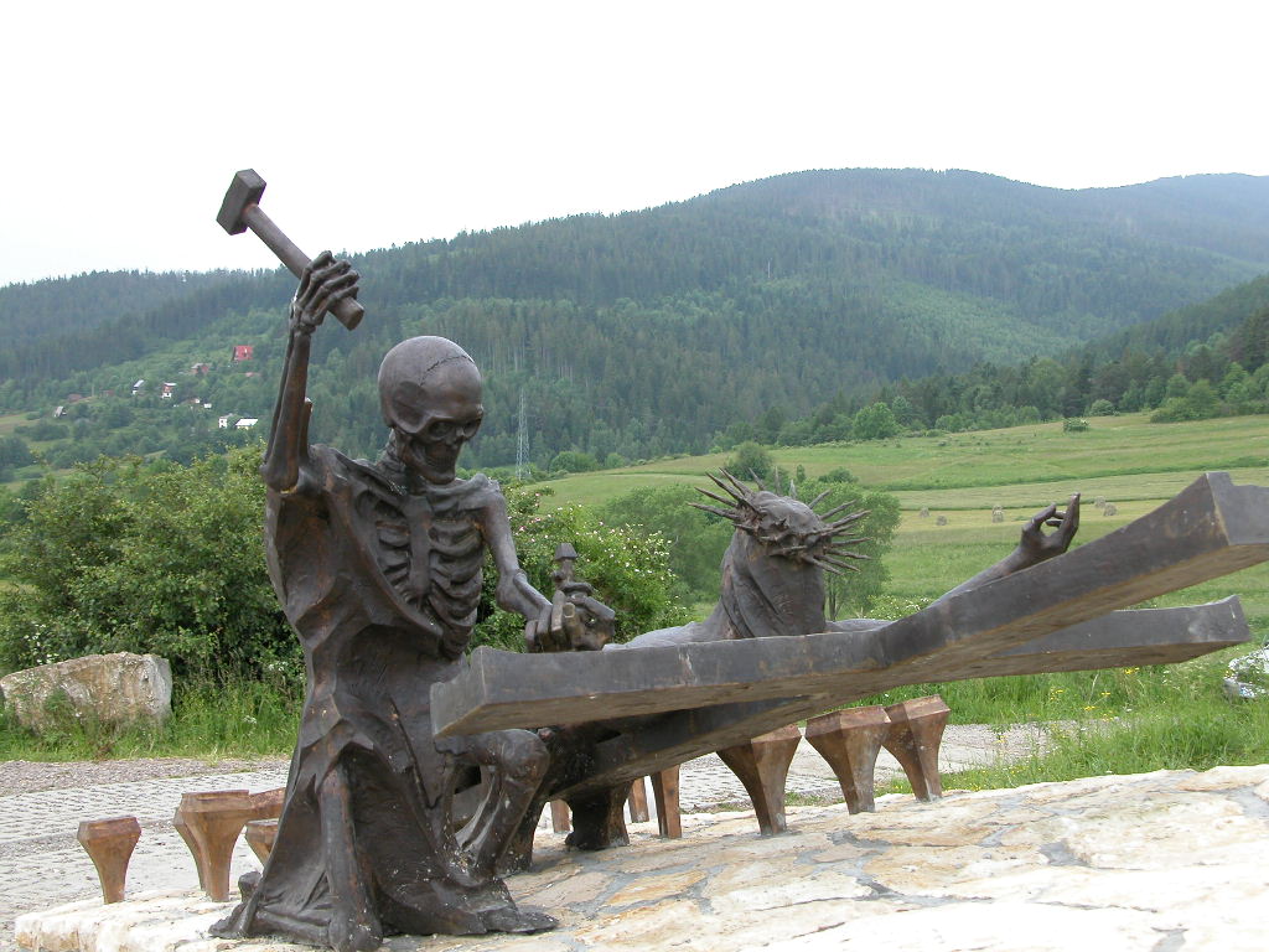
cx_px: 634
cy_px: 476
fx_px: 1686
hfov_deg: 41.2
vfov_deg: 31.5
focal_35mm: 46
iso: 100
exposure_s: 1/81.7
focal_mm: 11.6
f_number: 3.7
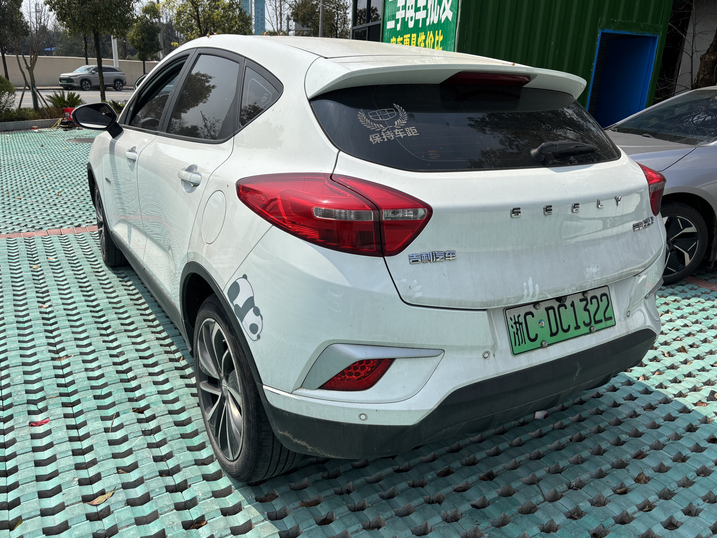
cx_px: 365
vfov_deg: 51.3
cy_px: 263
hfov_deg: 65.3
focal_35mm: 27
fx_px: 559
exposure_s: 1/5348
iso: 50
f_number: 1.6
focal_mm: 5.96
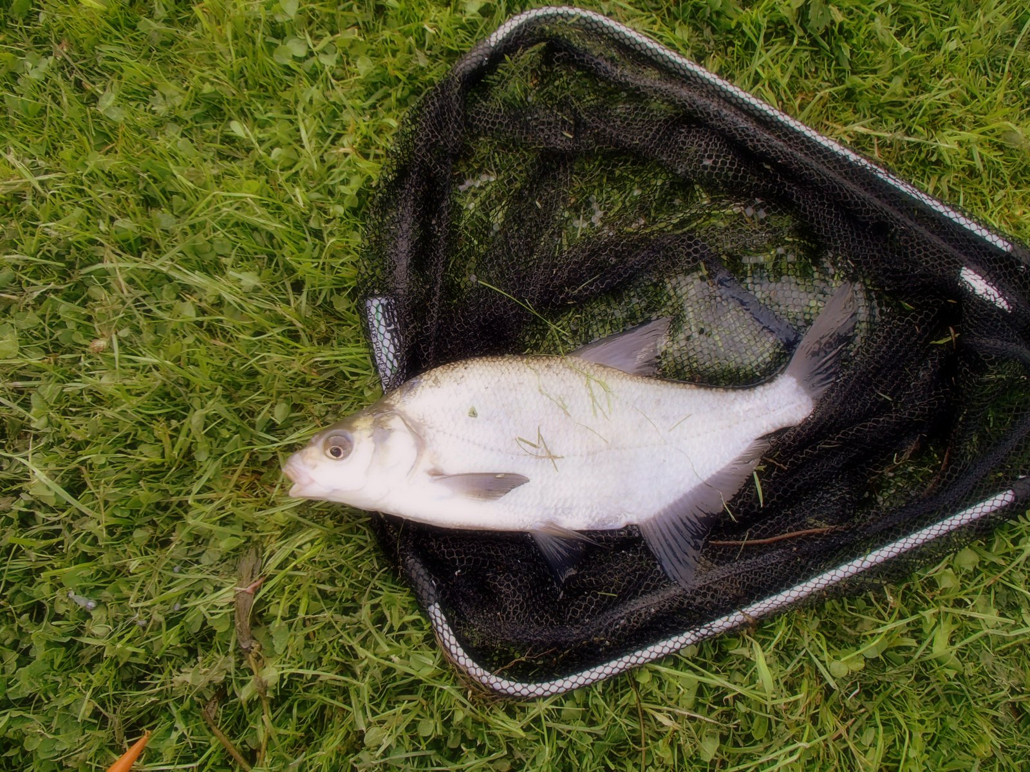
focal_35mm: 28
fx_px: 833
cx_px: 515
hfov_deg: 63.4
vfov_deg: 49.7
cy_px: 386
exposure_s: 1/50
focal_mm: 5
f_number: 3.9
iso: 200
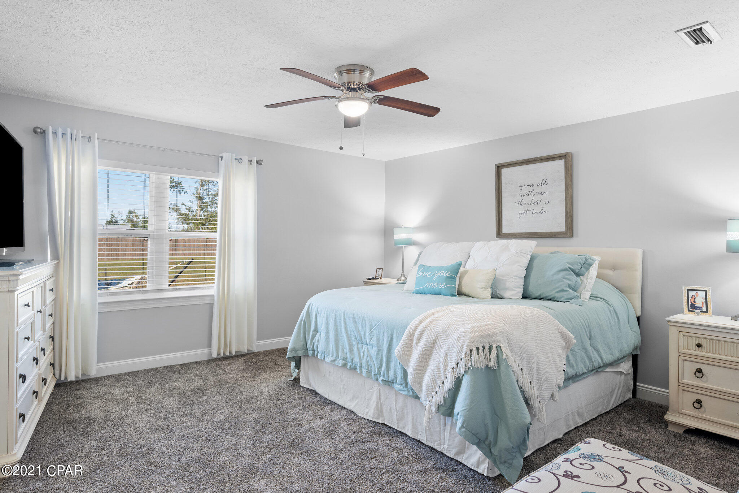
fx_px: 431
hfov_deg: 81.2
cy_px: 246
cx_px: 370
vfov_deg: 59.5
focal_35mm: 21
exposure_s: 1/1.67
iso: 500
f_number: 7.1
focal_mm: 21
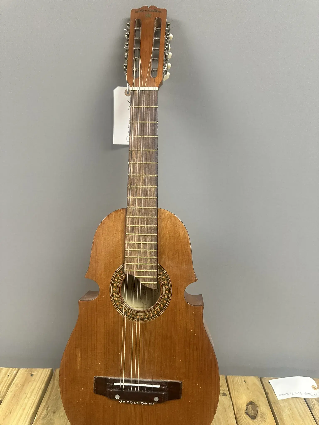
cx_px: 160
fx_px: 295
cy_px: 212
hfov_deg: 56.8
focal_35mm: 24
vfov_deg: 71.6
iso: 200
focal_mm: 6.86
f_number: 1.78
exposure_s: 1/60
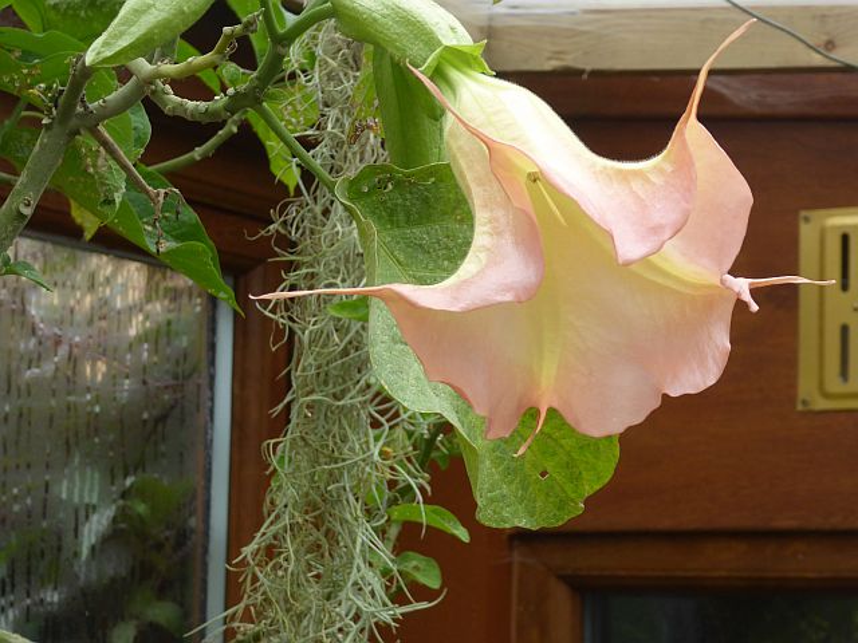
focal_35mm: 127
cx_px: 429
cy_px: 322
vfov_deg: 11.7
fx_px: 3148
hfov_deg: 15.5
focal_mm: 20.6
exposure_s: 1/60
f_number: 5.1
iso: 160
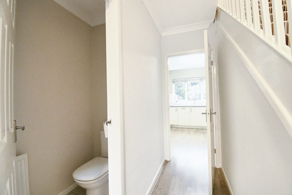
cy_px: 98
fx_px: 122
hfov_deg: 100.4
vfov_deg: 77.3
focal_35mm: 15
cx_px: 146
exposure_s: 1/15
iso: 8000
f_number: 10
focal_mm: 10
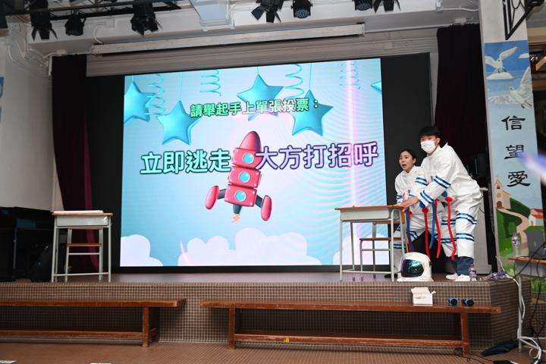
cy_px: 182
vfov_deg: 40.5
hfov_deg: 58.0
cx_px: 273
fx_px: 493
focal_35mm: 32
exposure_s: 1/125
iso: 720
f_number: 4.8
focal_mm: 32.5
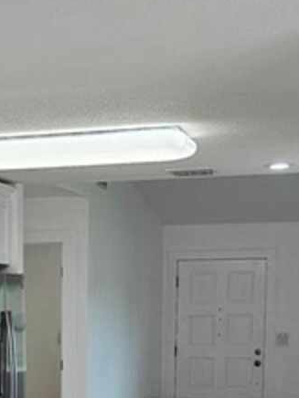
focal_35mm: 90
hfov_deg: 16.1
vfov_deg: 20.8
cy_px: 433
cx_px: 12
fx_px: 1037
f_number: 1.7
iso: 125
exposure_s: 1/120
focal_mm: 6.3
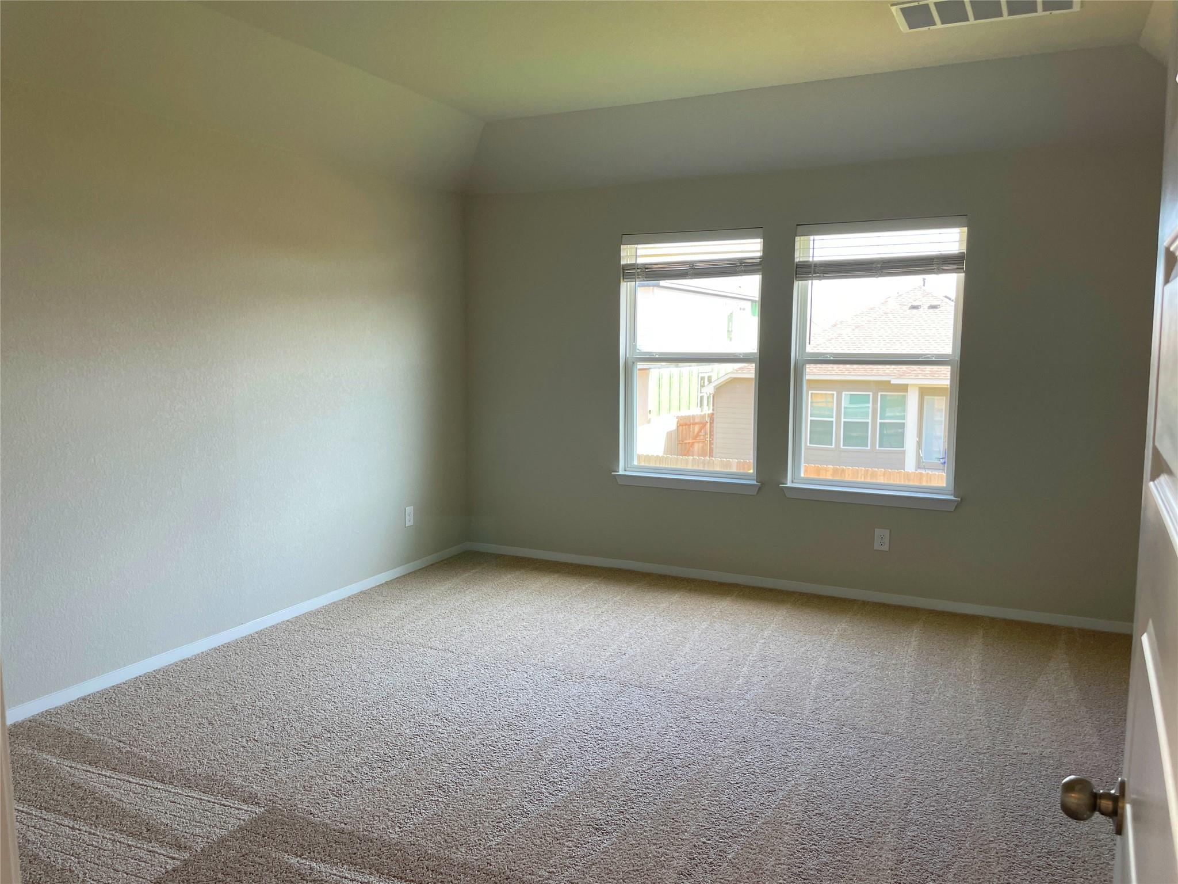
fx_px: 885
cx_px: 589
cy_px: 442
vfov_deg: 53.1
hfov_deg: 67.3
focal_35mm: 26
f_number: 1.6
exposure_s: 1/121
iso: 64
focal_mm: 4.2
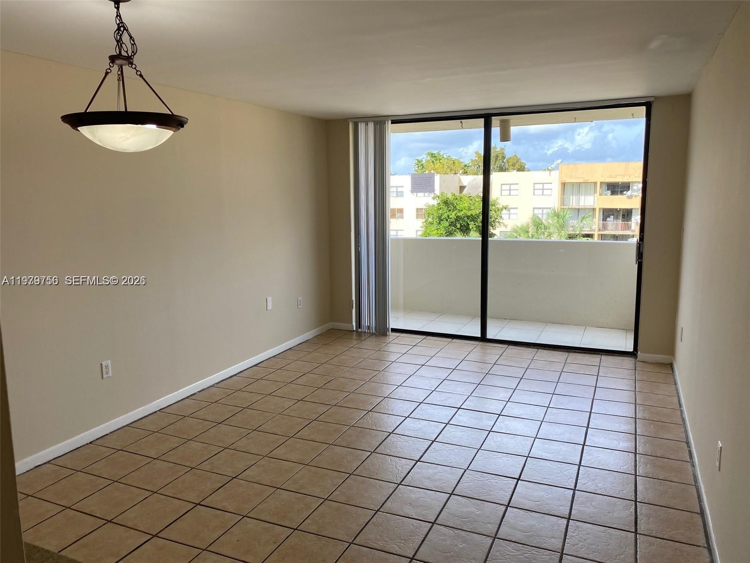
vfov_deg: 53.1
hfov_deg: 67.3
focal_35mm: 26
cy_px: 282
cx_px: 375
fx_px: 563
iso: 32
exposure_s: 1/449
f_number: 1.8
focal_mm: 4.25
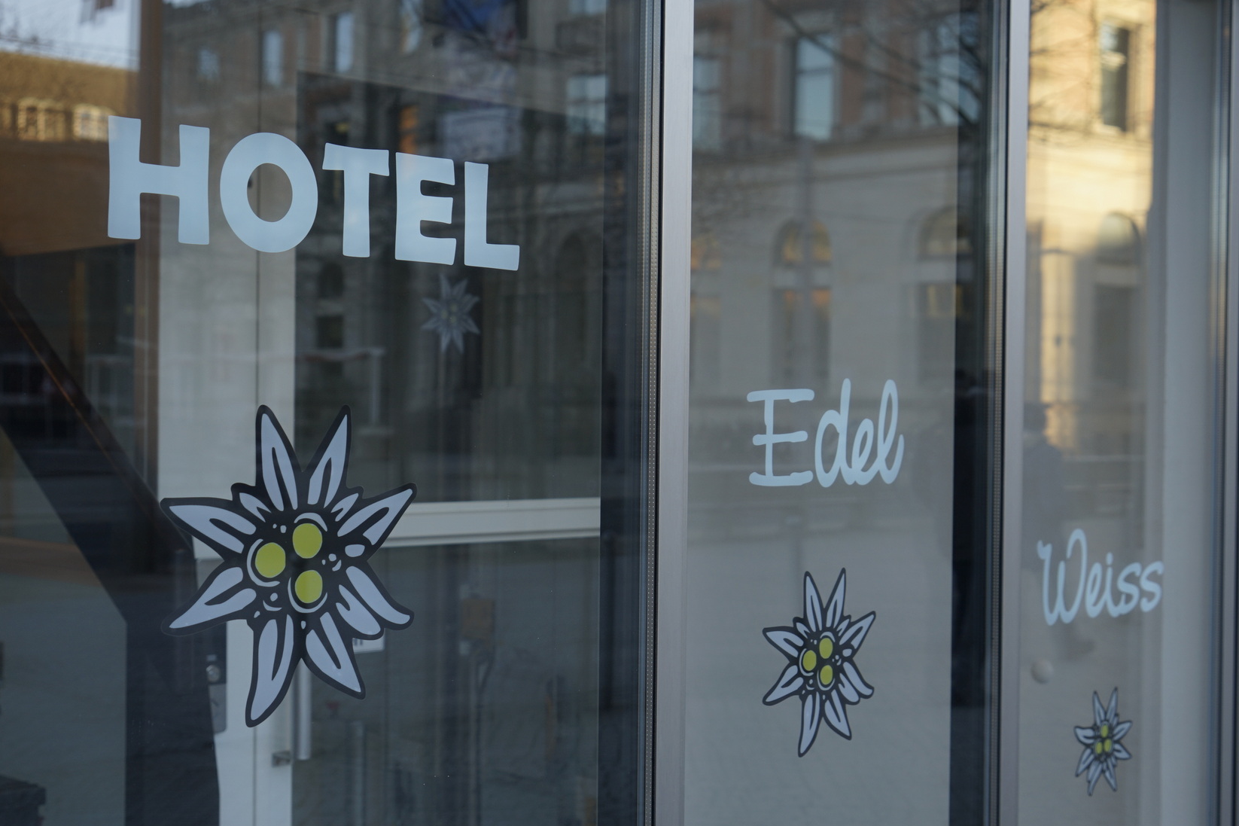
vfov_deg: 26.5
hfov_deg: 38.9
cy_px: 452
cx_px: 644
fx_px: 1755
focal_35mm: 51
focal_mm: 41
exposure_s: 1/40
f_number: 6.3
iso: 125
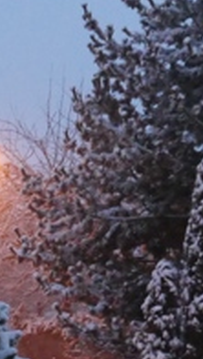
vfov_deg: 10.9
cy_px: 403
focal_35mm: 195
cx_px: -454
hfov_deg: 5.7
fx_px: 1864
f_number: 2.8
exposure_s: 1/30
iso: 3200
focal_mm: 22
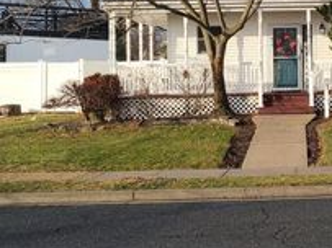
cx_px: 353
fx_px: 728
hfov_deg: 24.2
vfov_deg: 19.1
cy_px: 30
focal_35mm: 76
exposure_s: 1/1989
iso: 40
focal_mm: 5.4
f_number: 1.8
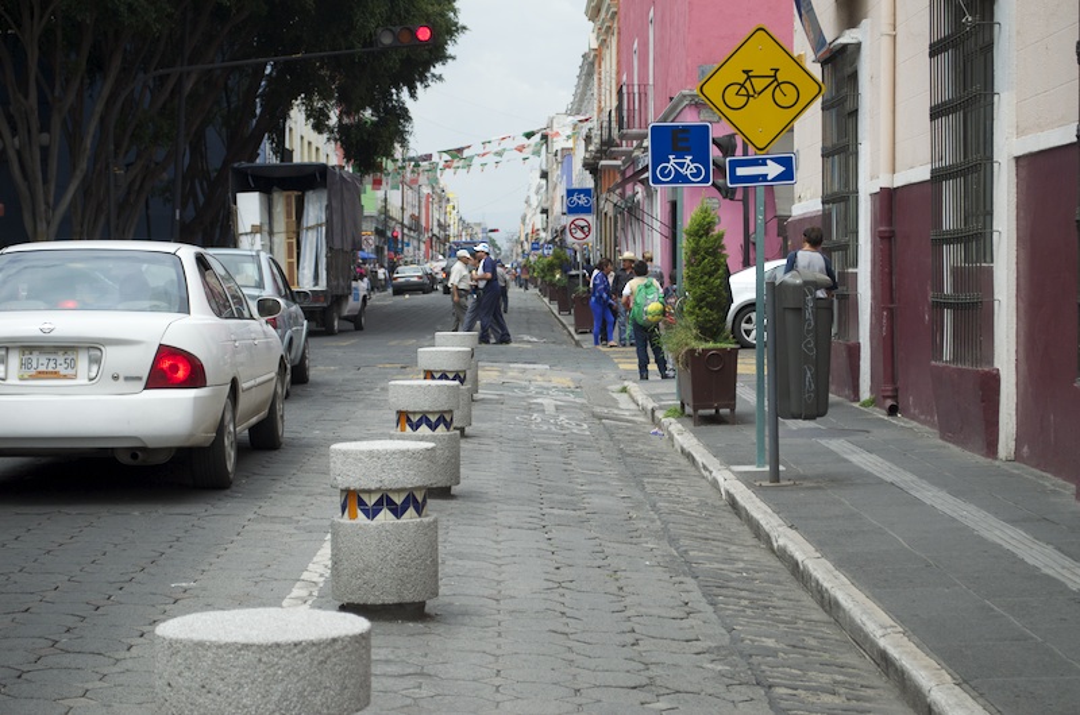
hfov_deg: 29.3
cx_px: 540
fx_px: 2066
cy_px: 358
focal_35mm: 69
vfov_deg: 19.6
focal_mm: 46
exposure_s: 1/1000
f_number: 5.3
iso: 320
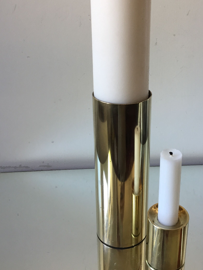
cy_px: 107
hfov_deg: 34.0
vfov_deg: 44.5
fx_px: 328
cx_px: 138
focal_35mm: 42
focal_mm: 4.15
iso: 40
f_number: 2.2
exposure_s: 1/33
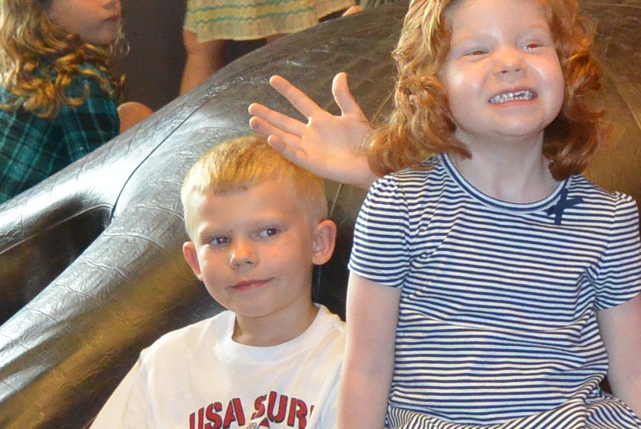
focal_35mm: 95
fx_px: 1694
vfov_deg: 14.4
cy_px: 162
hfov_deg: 20.4
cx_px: 711
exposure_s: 1/60
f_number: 3.5
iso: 1100
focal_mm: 11
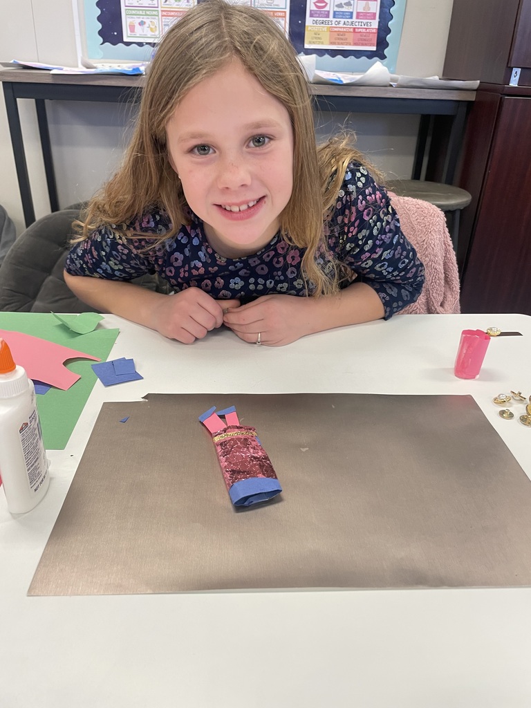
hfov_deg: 53.1
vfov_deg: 67.3
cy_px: 354
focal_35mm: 26
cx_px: 266
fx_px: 532
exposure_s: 1/60
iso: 100
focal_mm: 4.2
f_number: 1.6
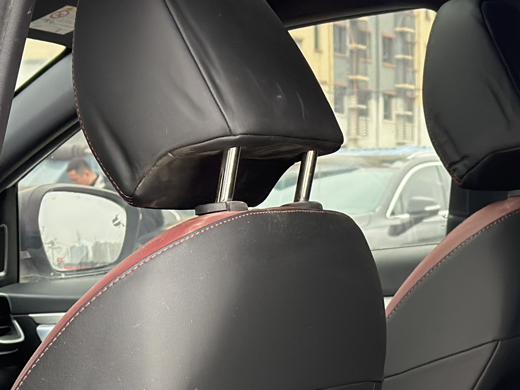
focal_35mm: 123
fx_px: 1848
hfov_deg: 16.0
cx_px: 375
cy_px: 465
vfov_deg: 11.8
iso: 200
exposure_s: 1/162
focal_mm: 6.76
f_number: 1.78
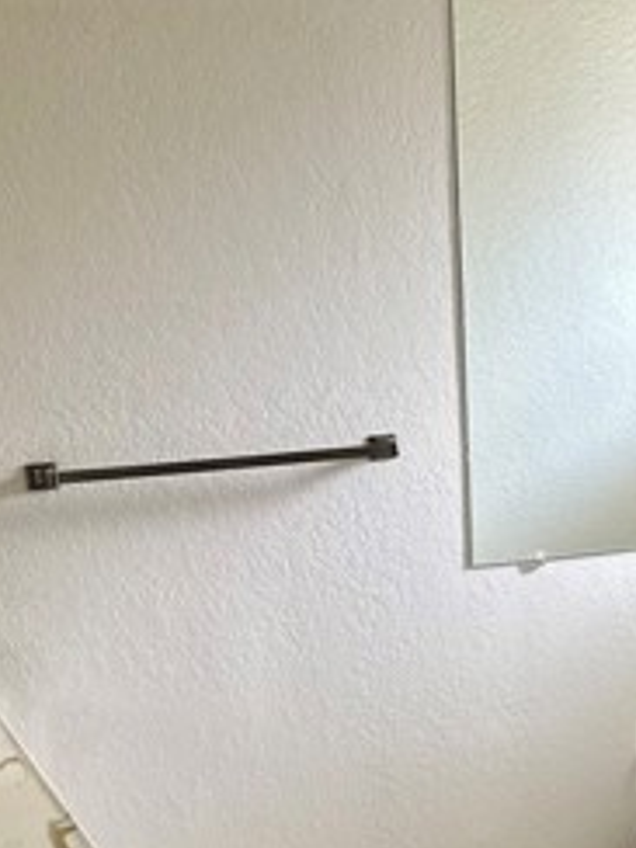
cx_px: 417
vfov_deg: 28.5
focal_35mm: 63
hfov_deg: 23.2
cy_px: 883
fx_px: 1543
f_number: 1.78
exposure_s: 1/103
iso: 250
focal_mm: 6.86
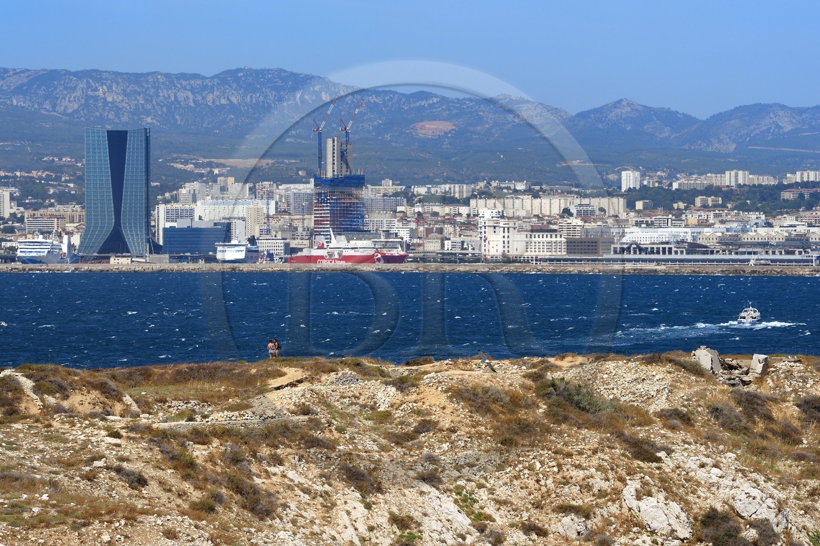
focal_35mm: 200
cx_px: 410
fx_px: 4554
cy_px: 273
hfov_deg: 10.3
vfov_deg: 6.9
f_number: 11
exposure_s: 1/500
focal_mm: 200
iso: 200
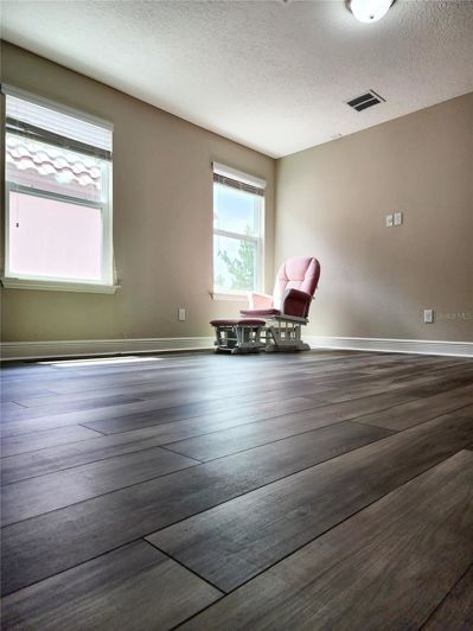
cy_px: 316
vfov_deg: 73.9
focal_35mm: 23
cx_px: 236
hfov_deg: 58.9
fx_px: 419
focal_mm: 6.4
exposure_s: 1/120
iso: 32
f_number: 1.8
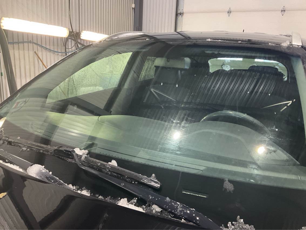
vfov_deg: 48.2
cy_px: 115
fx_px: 256
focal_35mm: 29
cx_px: 153
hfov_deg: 61.7
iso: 125
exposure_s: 1/60
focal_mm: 3
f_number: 1.8
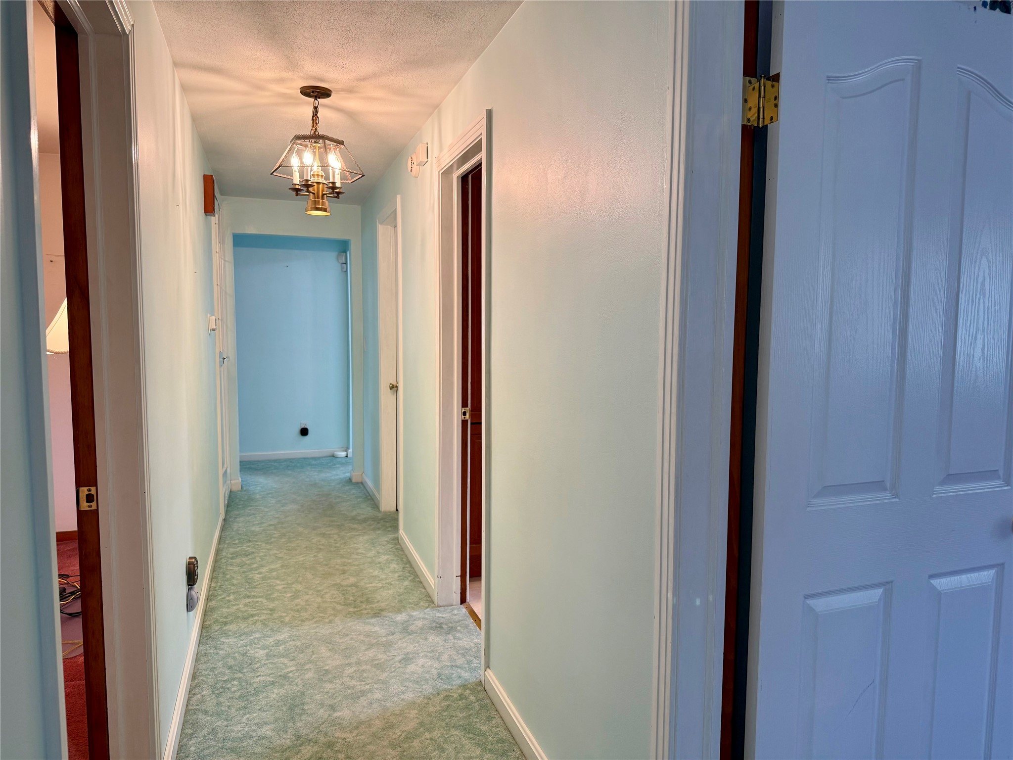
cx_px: 506
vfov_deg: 56.8
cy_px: 380
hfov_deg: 71.6
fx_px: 702
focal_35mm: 24
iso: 125
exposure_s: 1/120
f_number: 1.78
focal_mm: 6.76
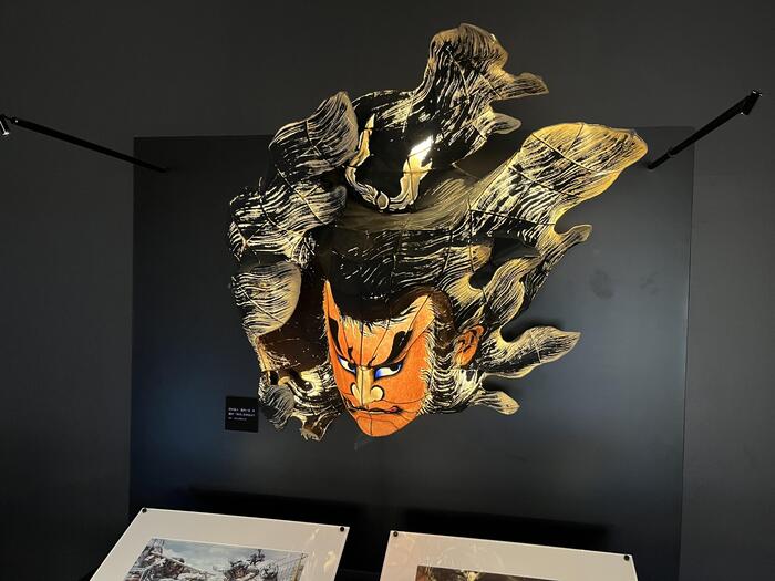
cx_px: 388
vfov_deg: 53.1
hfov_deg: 67.3
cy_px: 290
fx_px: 582
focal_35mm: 26
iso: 500
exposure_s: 1/44
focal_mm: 5.1
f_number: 1.6
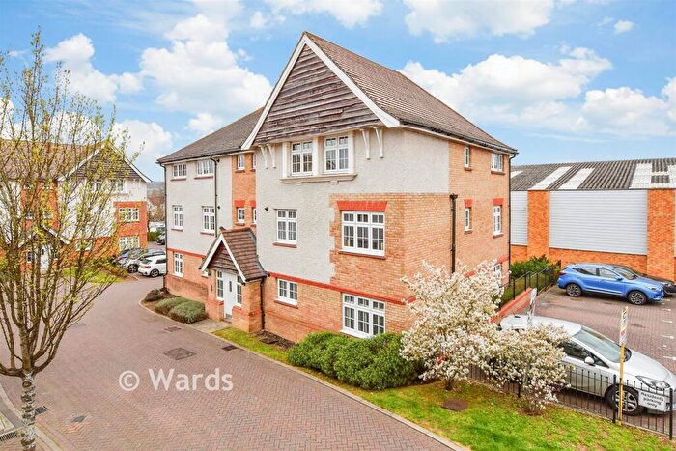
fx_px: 357
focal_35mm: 19
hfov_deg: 86.9
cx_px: 338
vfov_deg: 64.6
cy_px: 226
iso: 400
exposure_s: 1/1000
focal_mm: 13
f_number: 8
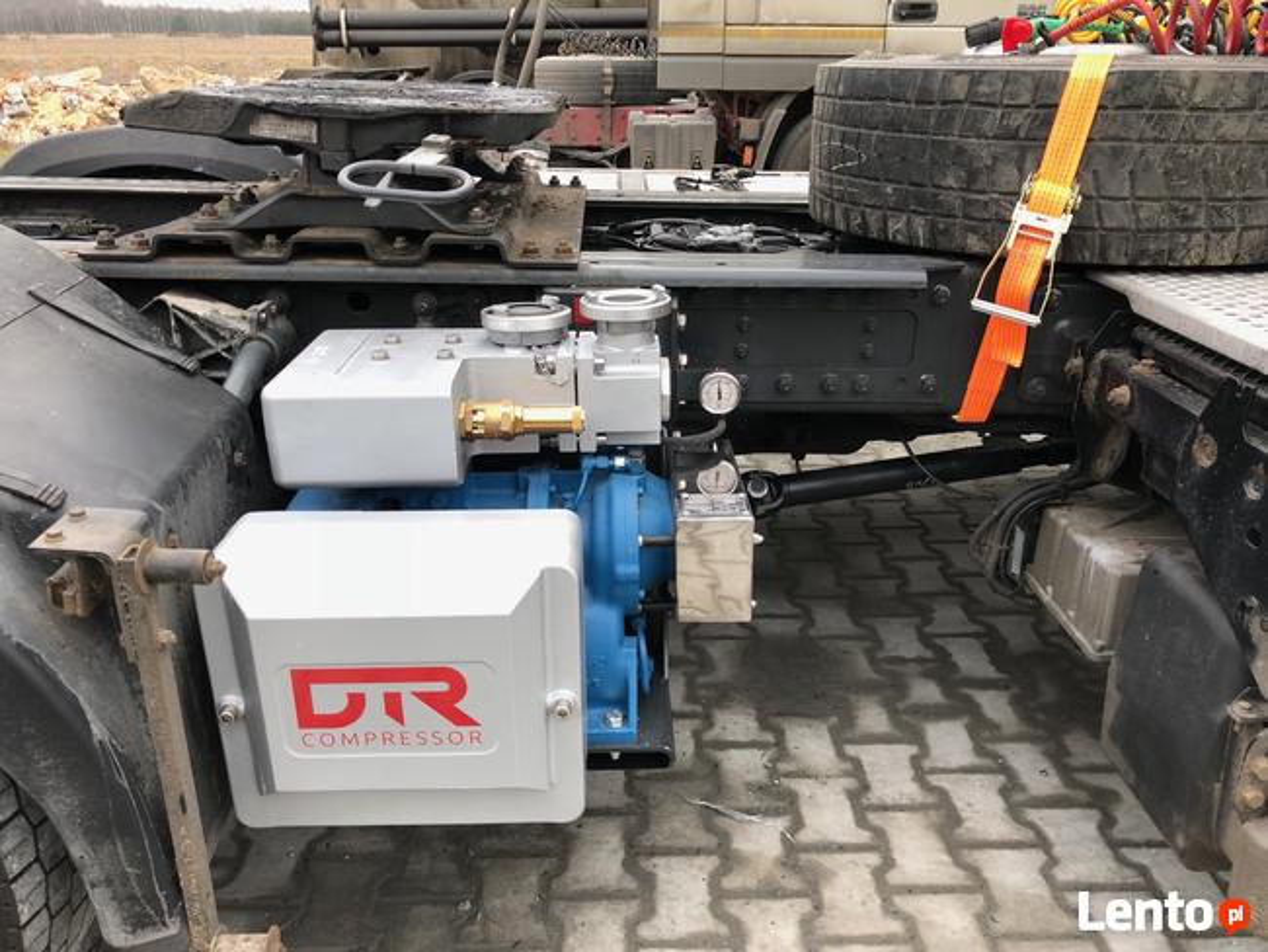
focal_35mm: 28
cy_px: 476
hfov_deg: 63.4
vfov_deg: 49.8
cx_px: 634
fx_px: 1026
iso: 25
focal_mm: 4
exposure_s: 1/100
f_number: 1.8
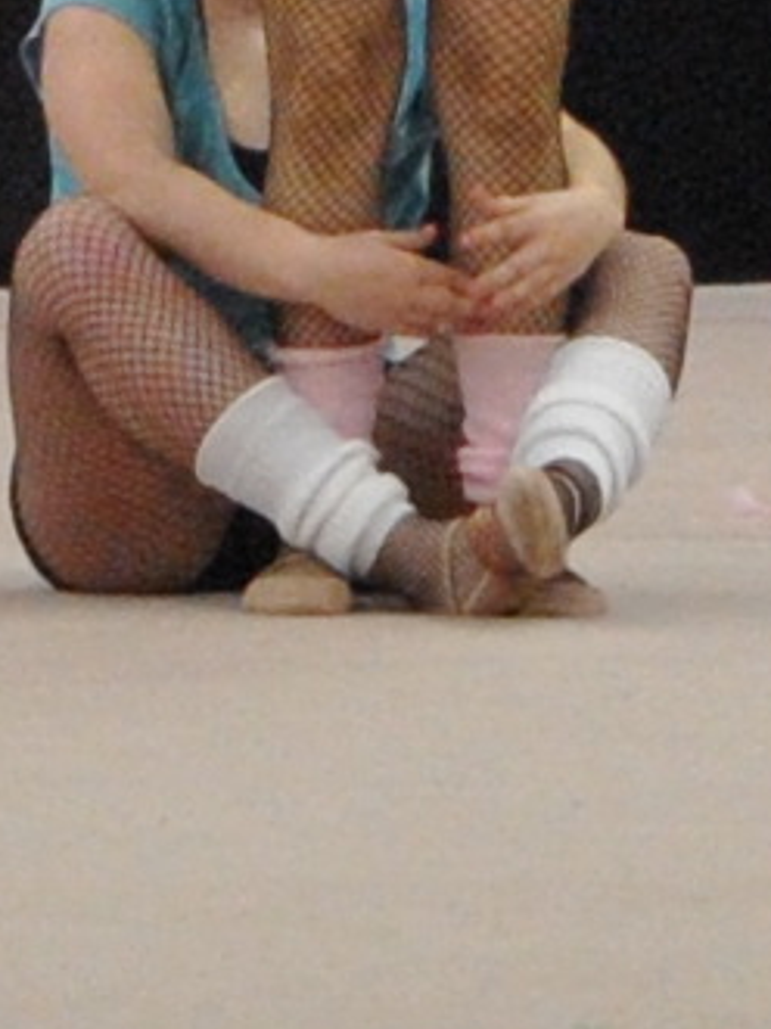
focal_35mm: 372
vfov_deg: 5.3
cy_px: -99
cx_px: 420
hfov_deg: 4.0
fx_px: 11055
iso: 800
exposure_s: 1/125
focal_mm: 22
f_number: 5.6
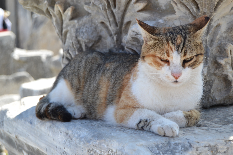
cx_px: 116
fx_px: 534
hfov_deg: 24.6
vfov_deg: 16.6
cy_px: 78
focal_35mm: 82
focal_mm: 55
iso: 100
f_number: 6.3
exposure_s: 1/160
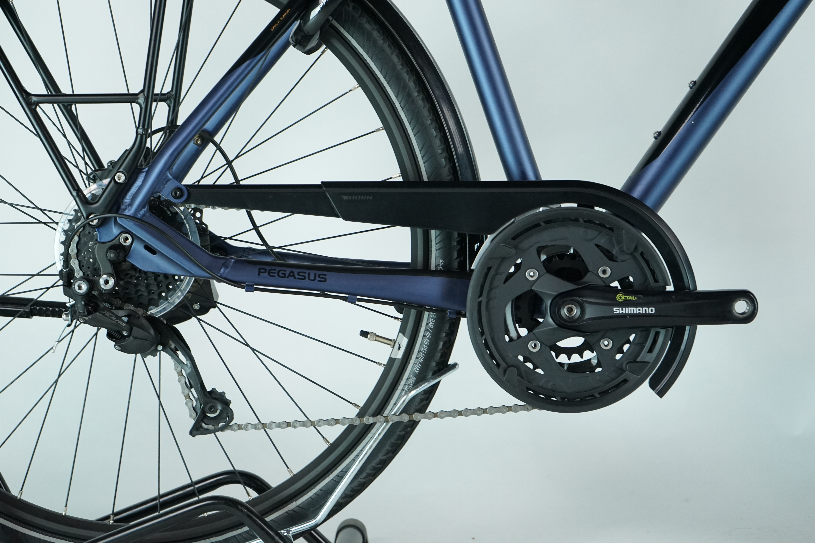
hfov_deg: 28.8
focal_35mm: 70
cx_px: 408
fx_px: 1585
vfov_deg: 19.5
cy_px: 272
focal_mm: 70
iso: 2000
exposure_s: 1/200
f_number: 5.6
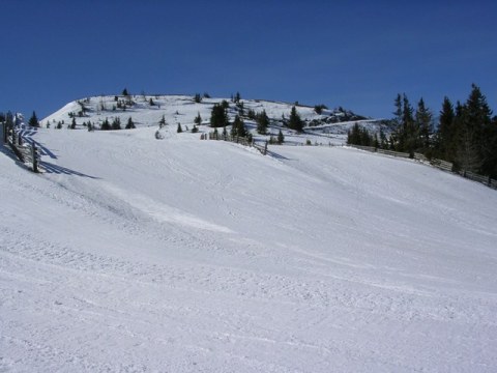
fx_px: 546
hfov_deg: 49.0
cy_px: 186
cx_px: 248
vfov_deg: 37.7
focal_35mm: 38
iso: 50
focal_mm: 5.8
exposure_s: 1/805
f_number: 5.6
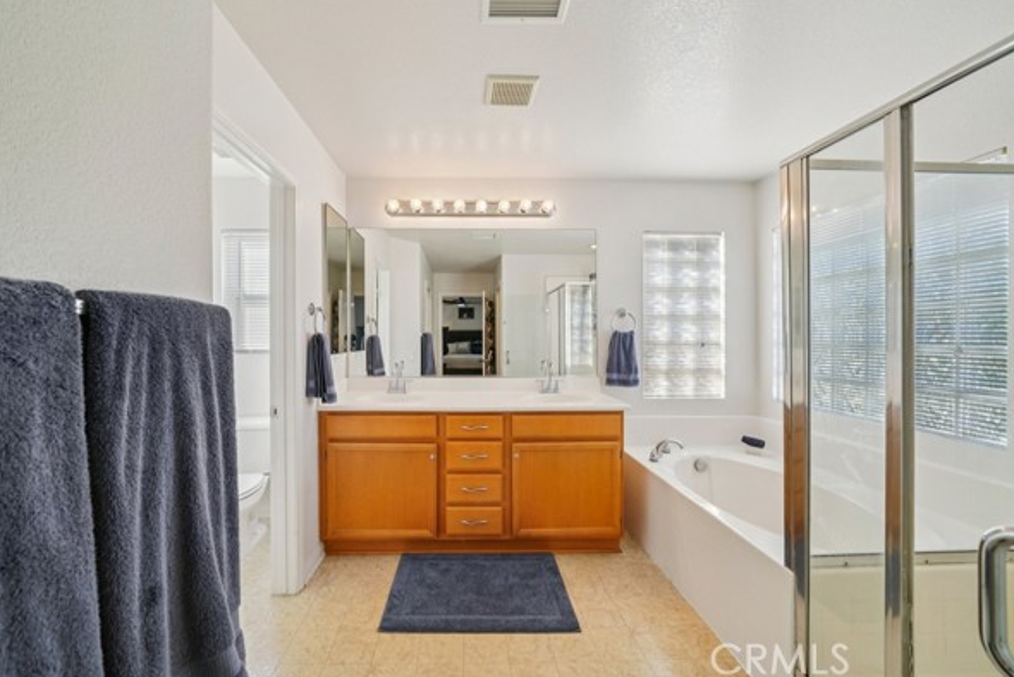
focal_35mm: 13
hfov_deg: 108.2
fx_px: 366
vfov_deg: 85.4
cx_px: 480
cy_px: 318
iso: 200
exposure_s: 1/30
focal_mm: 12
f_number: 8
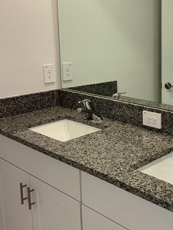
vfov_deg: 39.3
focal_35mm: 48
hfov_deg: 29.4
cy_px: 81
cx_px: 145
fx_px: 320
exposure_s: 1/173
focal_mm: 6.76
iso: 50
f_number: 1.78
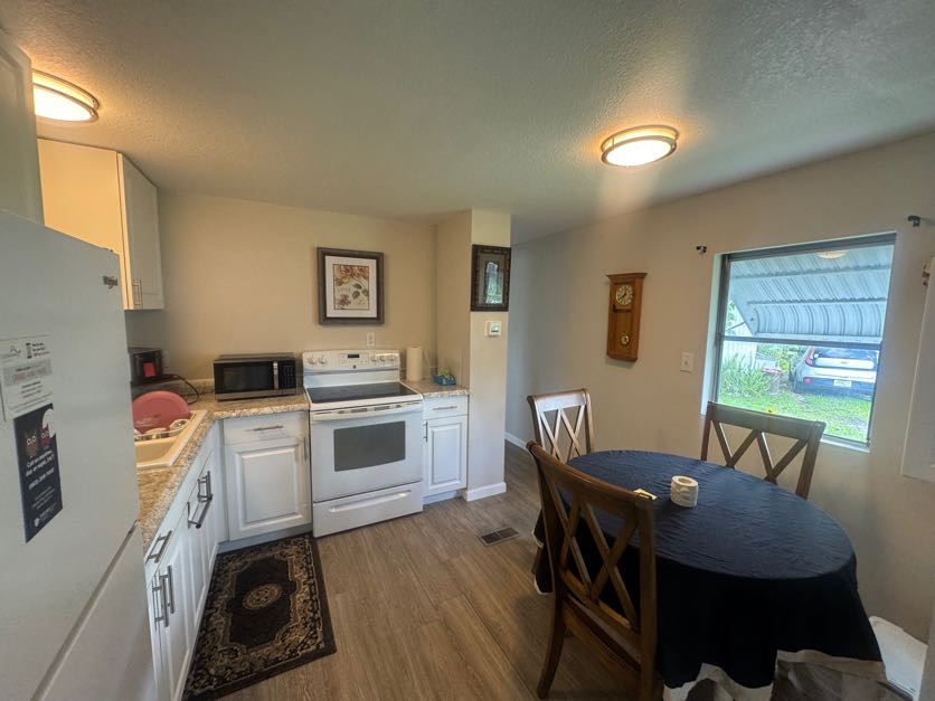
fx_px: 378
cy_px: 350
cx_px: 468
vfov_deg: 85.7
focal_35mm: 14
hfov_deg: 102.1
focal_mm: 2.22
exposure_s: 1/60
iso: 160
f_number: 2.2
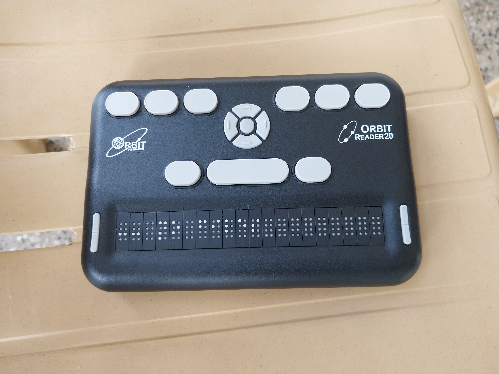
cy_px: 187
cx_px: 250
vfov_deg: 53.1
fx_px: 375
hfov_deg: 67.3
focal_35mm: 26
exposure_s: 1/50
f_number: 1.8
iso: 64
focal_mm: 4
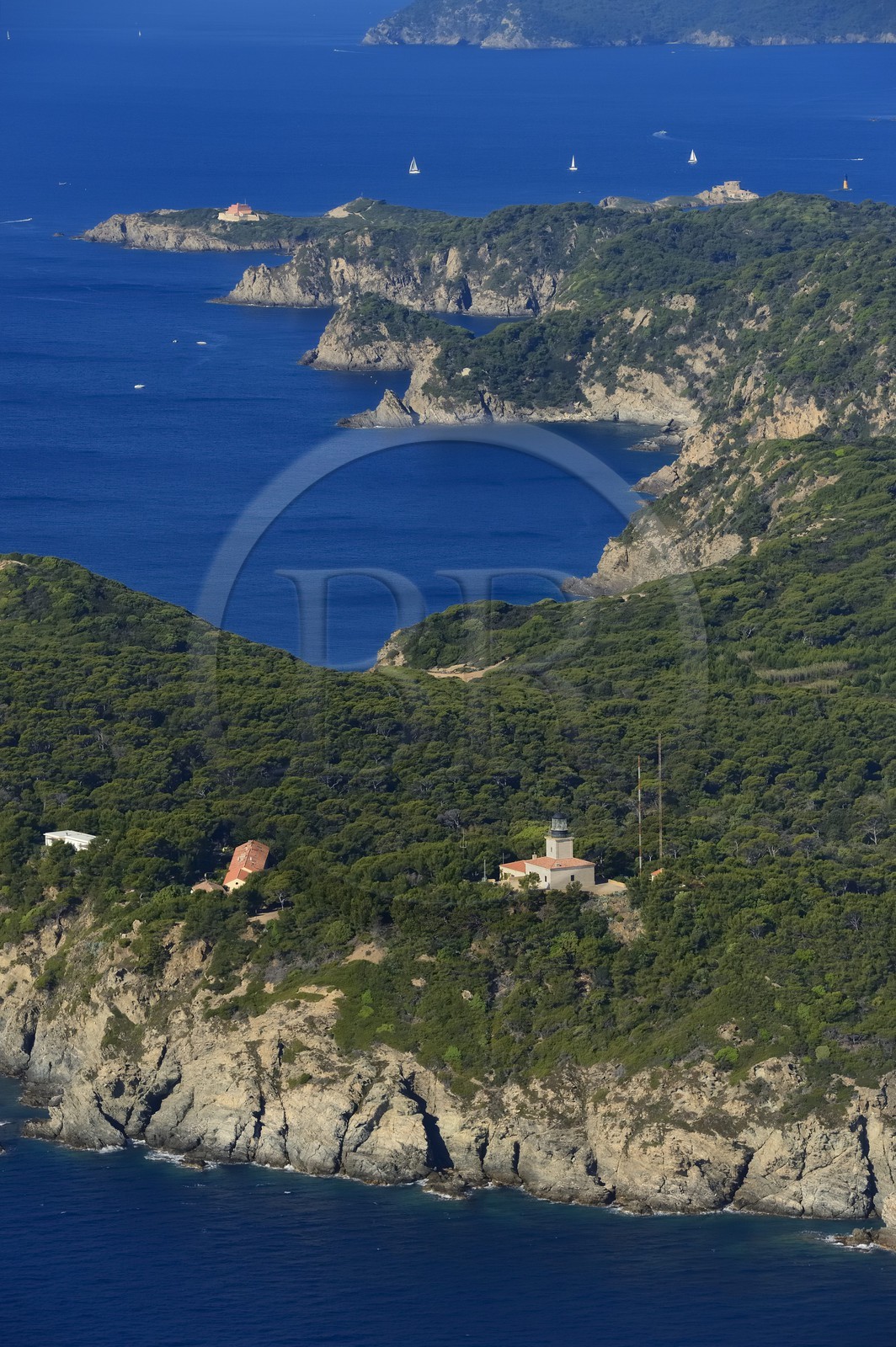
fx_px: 5796
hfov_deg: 8.8
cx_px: 448
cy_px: 674
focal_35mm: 155
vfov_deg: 13.3
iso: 800
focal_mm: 155
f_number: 10
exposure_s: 1/1600
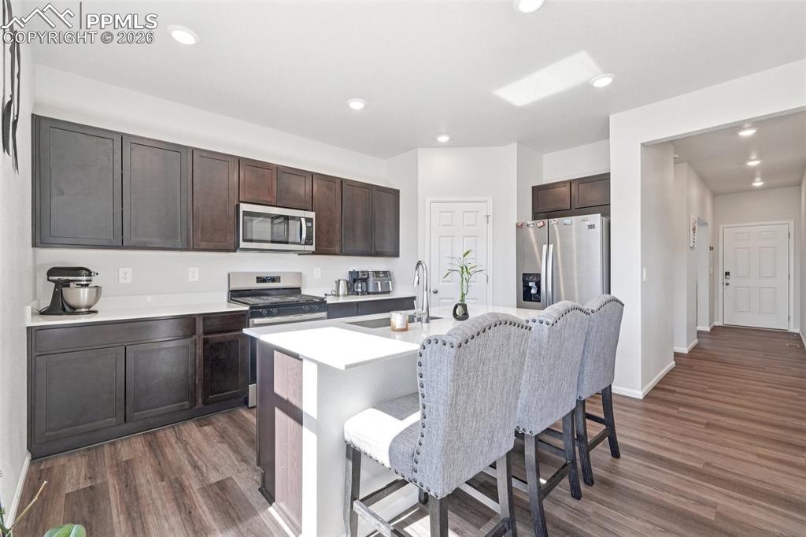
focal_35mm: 15
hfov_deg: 100.4
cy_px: 268
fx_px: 336
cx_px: 403
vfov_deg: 77.3
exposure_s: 1/15
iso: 800
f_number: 8
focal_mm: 10
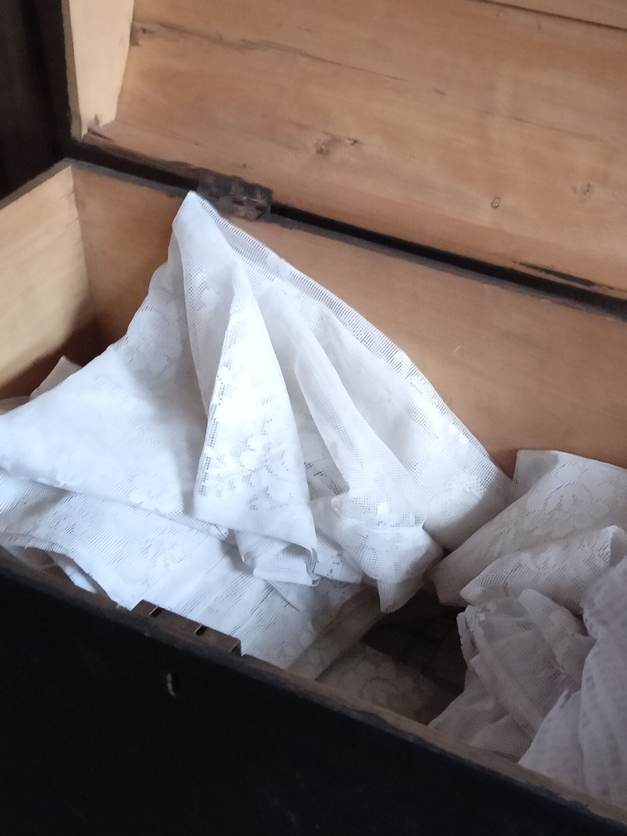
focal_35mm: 53
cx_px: 468
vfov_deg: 36.1
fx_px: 1280
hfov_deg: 27.2
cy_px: 351
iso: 1483
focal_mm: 3.46
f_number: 2.2
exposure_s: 1/20
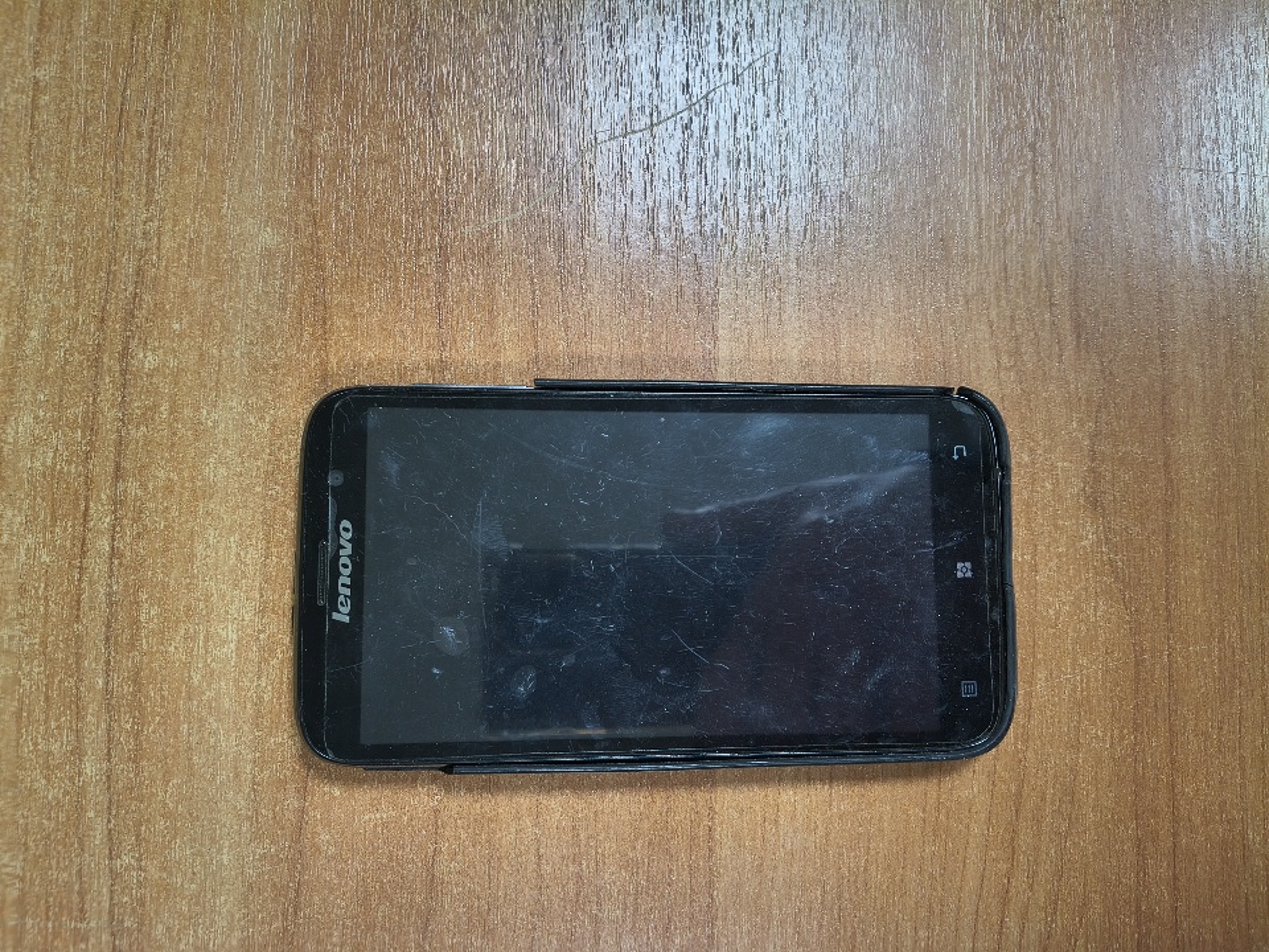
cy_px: 476
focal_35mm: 26
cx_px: 634
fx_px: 953
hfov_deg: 67.3
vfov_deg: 53.1
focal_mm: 4.81
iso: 1035
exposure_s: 1/50
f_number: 1.8
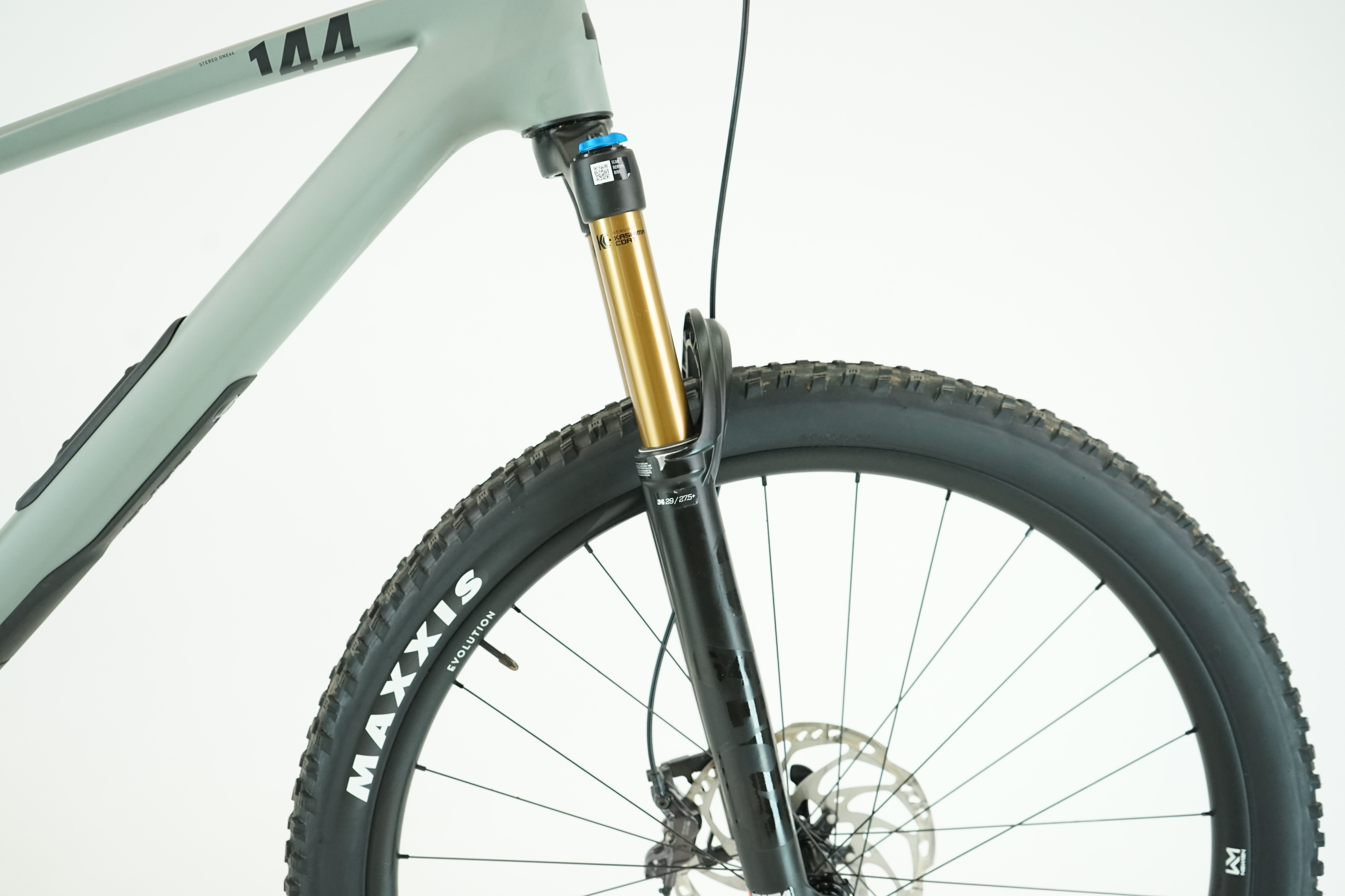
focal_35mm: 33
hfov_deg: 57.2
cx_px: 672
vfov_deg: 40.0
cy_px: 448
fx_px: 1233
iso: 2000
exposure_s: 1/200
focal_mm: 33
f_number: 5
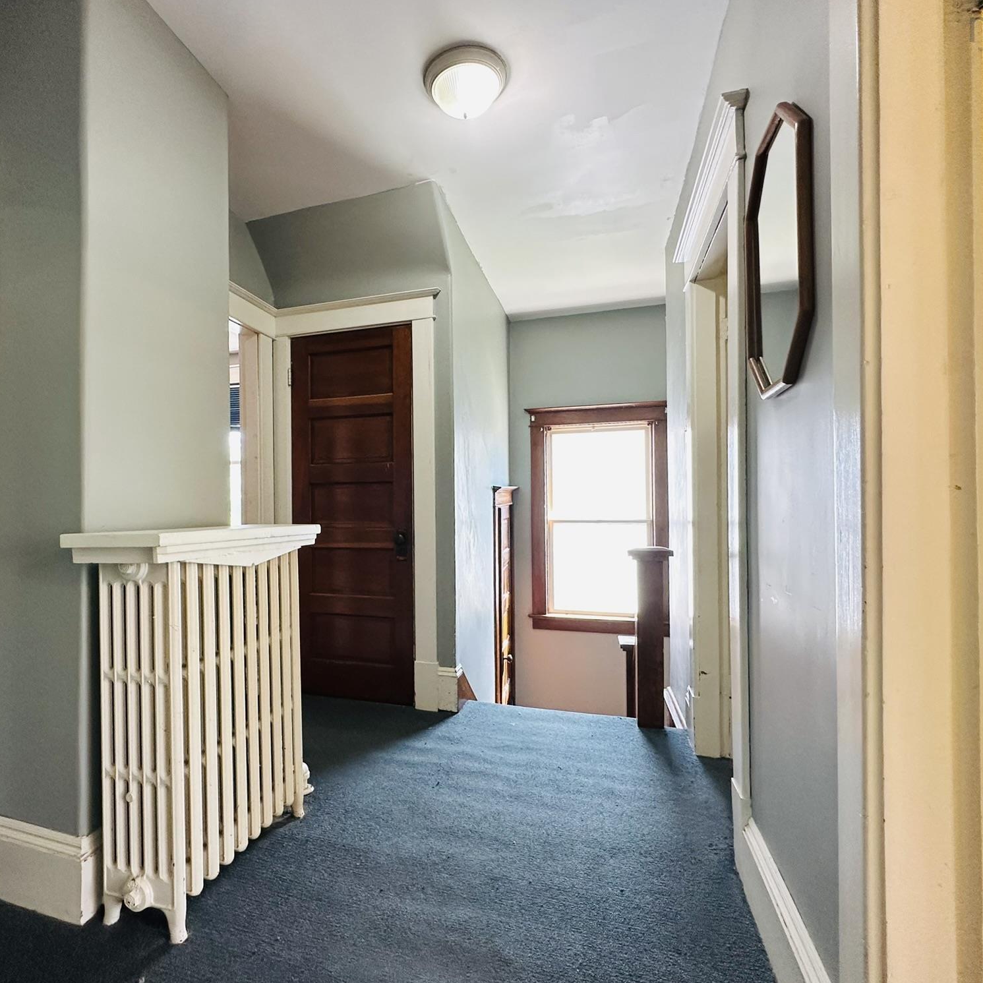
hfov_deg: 83.2
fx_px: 546
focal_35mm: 17
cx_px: 407
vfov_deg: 84.0
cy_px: 500
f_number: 2.2
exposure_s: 1/120
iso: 250
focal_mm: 2.22
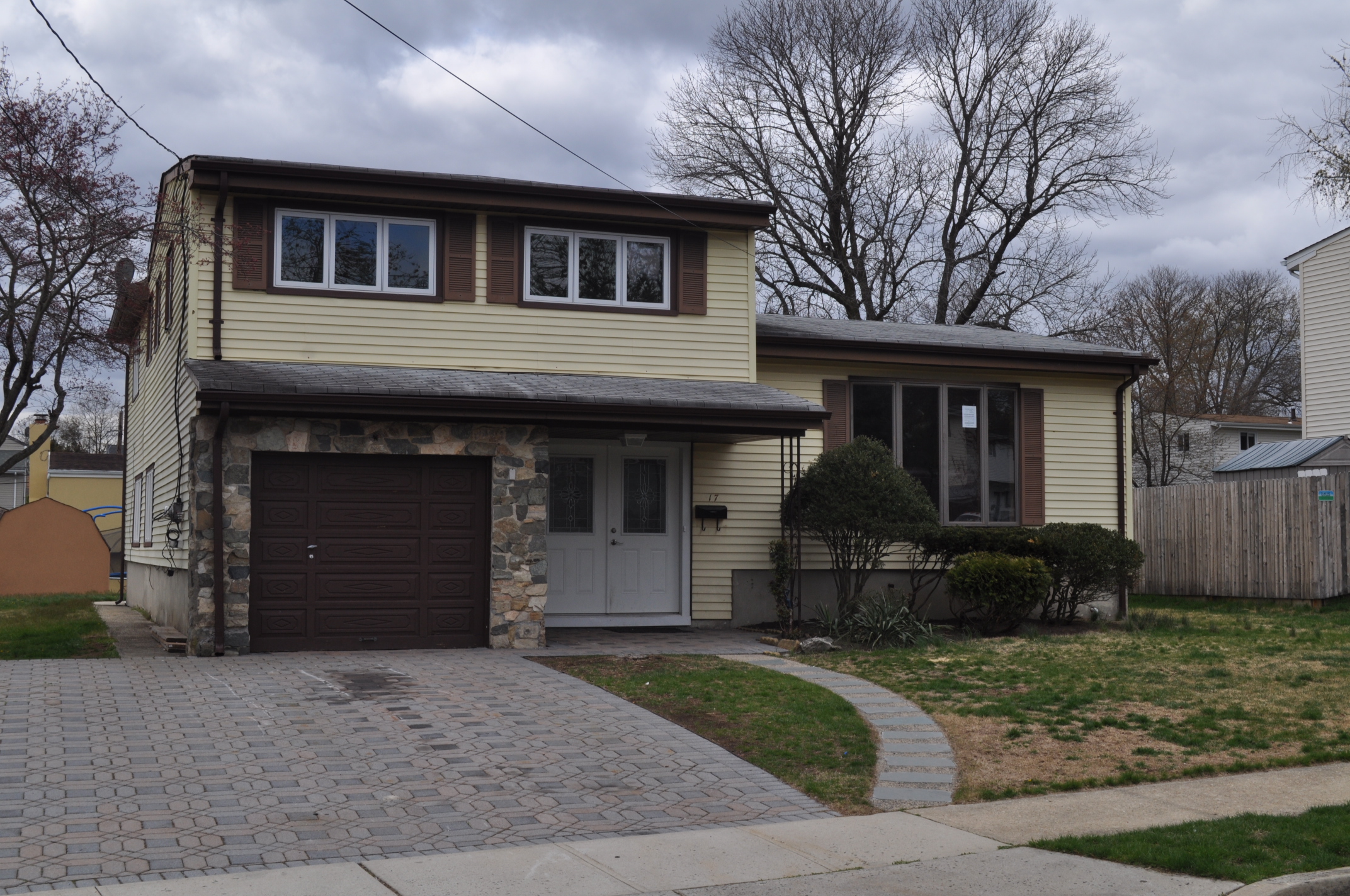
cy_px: 448
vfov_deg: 30.8
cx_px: 675
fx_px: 1629
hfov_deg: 45.0
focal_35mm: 44
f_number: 9
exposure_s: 1/320
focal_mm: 29
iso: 200
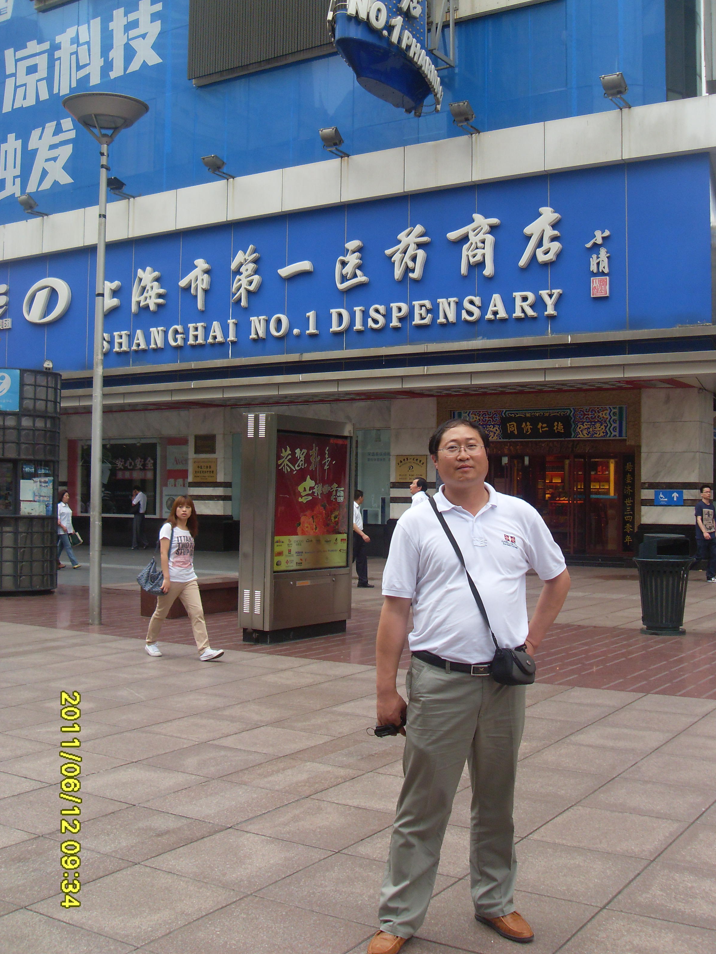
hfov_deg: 39.7
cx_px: 367
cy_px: 476
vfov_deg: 51.4
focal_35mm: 36
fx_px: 993
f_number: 2.8
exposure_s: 1/250
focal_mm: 6.3
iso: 80
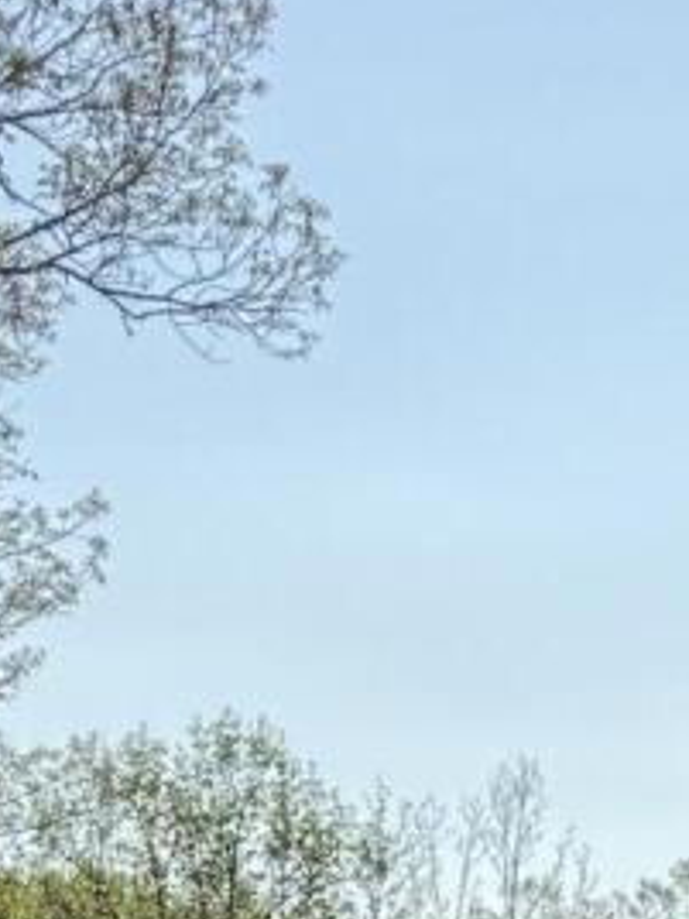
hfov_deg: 8.0
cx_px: 1210
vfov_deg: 9.7
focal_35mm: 179
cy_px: 2256
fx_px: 4750
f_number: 1.78
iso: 80
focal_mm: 6.76
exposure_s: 1/10309
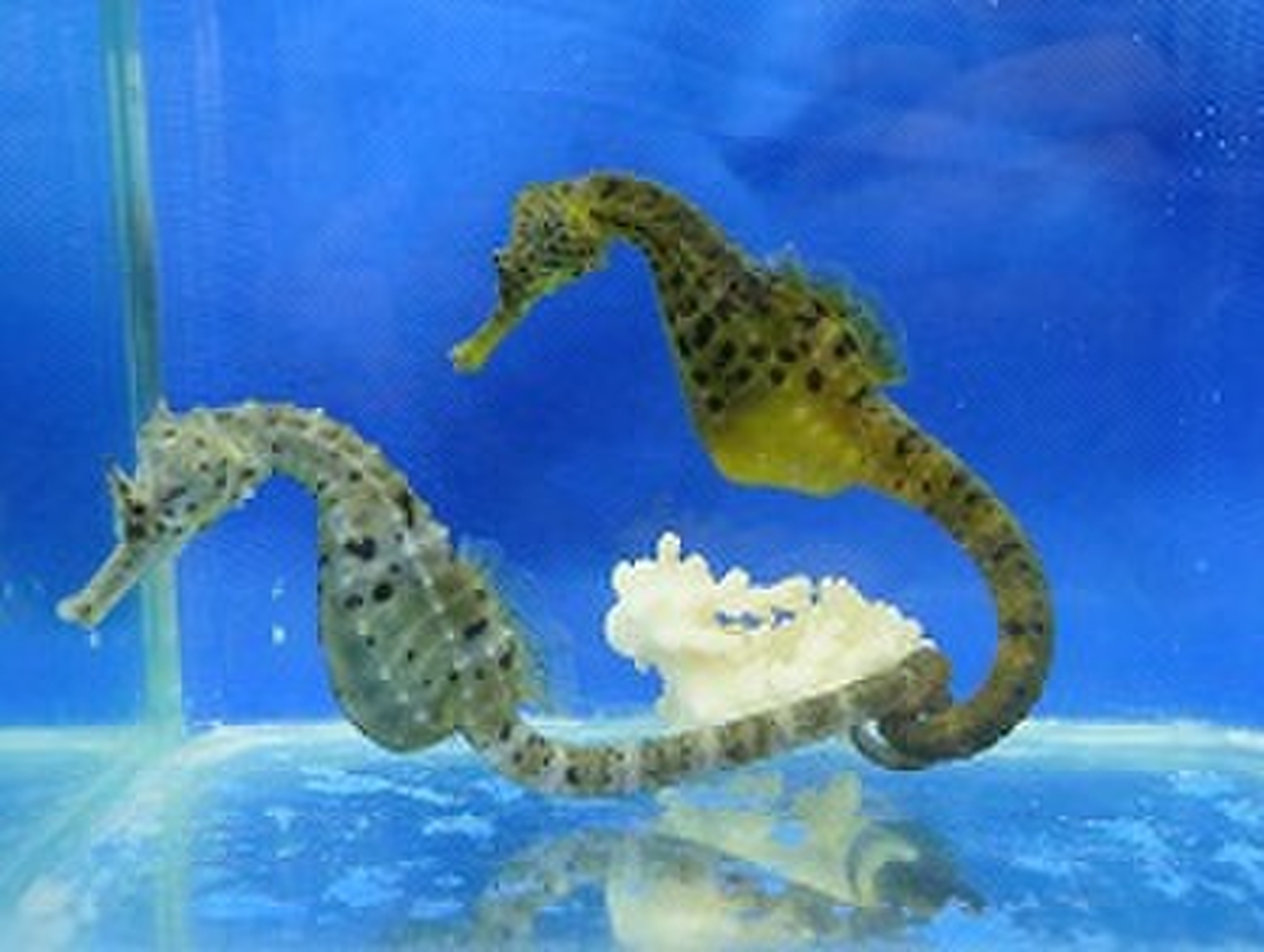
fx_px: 1390
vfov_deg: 37.8
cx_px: 632
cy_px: 476
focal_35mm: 38
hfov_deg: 48.9
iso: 6400
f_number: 5.6
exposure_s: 1/500
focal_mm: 19
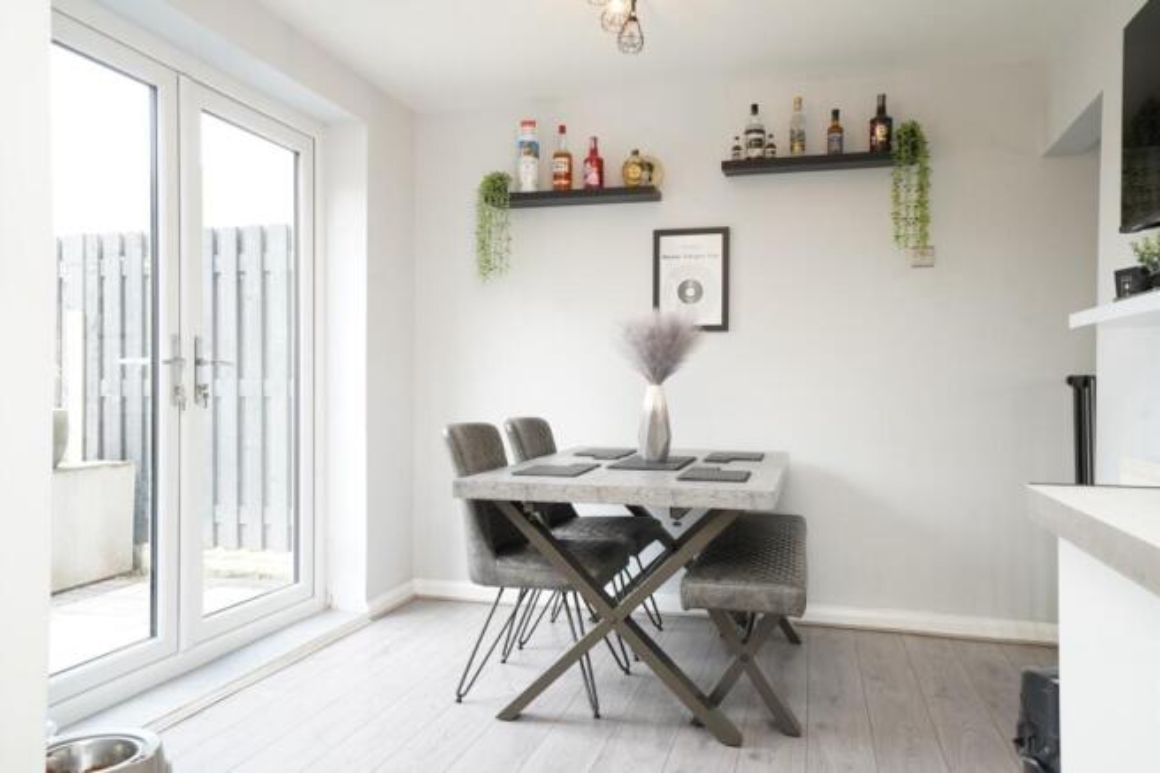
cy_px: 386
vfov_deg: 46.4
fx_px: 902
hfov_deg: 65.5
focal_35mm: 28
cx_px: 580
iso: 640
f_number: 8
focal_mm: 28
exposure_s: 1/15
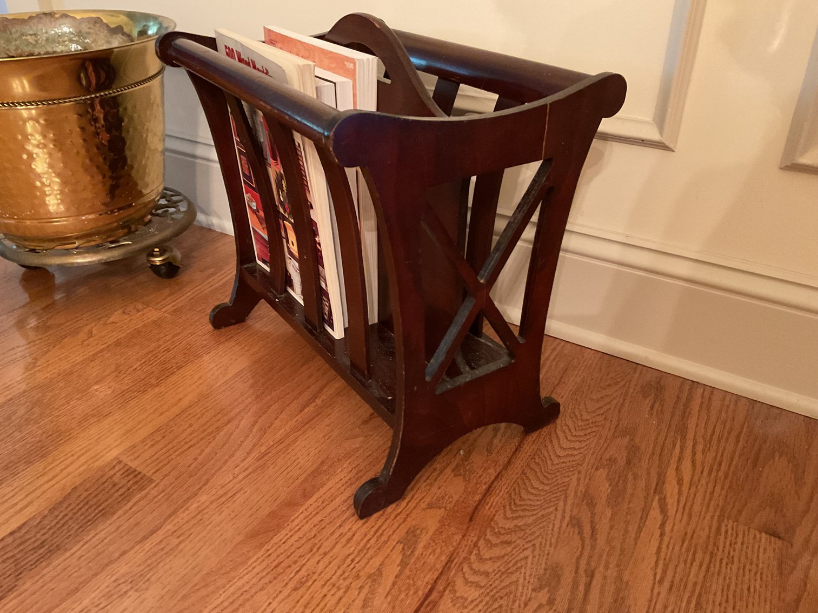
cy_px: 306
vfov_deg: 48.2
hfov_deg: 61.7
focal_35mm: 29
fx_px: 685
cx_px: 409
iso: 400
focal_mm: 3
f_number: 1.8
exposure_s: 1/30
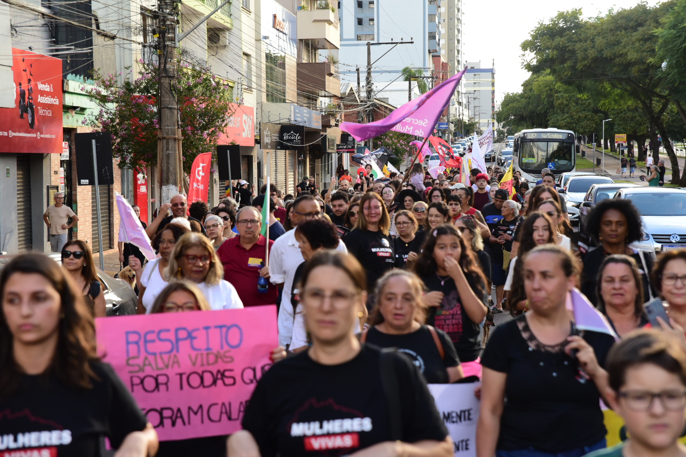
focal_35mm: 44
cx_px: 343
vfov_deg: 30.5
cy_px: 228
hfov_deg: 44.5
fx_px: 838
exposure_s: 1/2000
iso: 2000
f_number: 4.5
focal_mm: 44
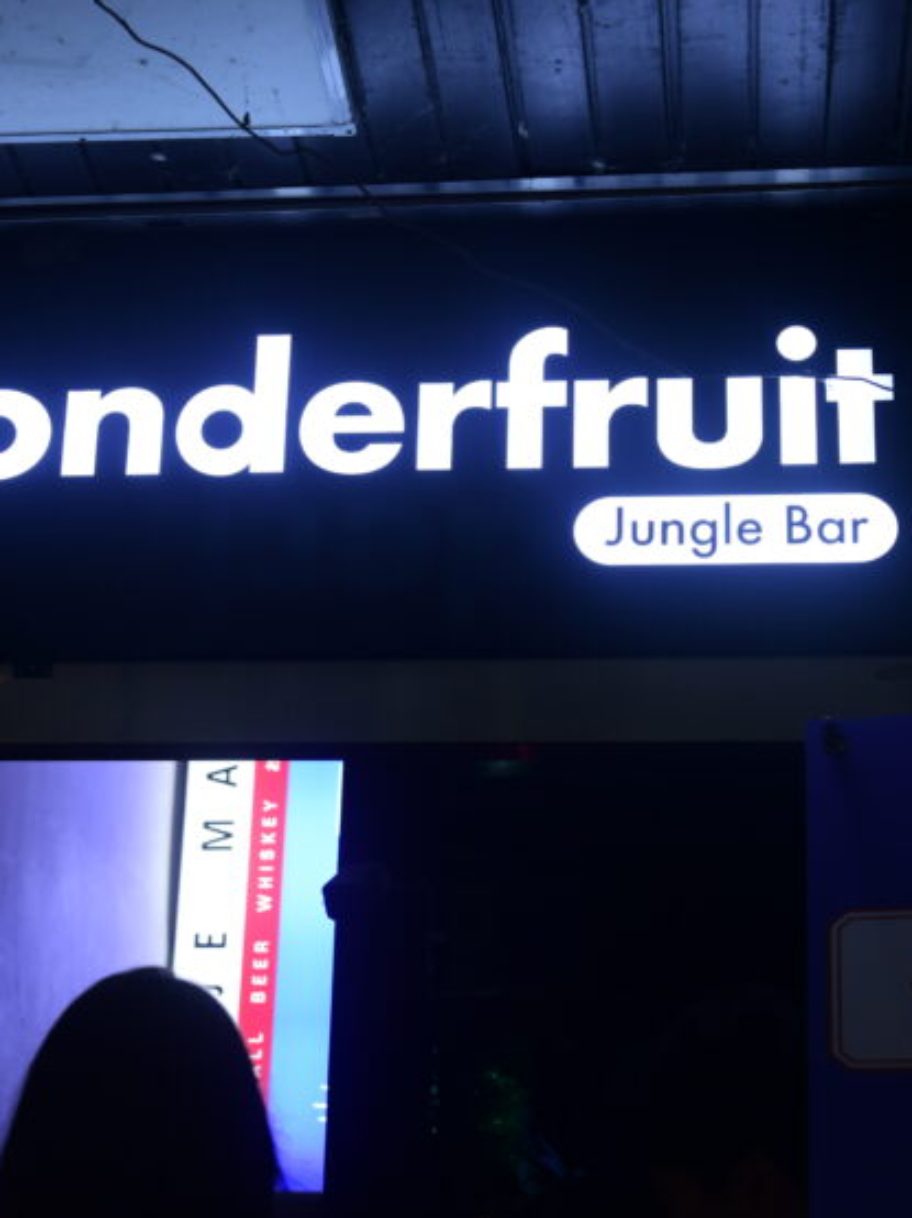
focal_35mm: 80
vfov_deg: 24.4
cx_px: 369
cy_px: 485
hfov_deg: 18.4
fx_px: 2812
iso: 1000
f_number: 5.6
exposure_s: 1/100
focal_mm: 45
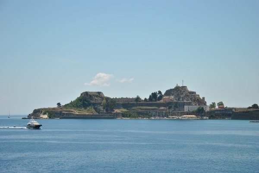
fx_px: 626
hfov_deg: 23.4
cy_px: 86
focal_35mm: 87
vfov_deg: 15.7
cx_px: 130
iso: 100
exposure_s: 1/640
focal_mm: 58
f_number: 6.3
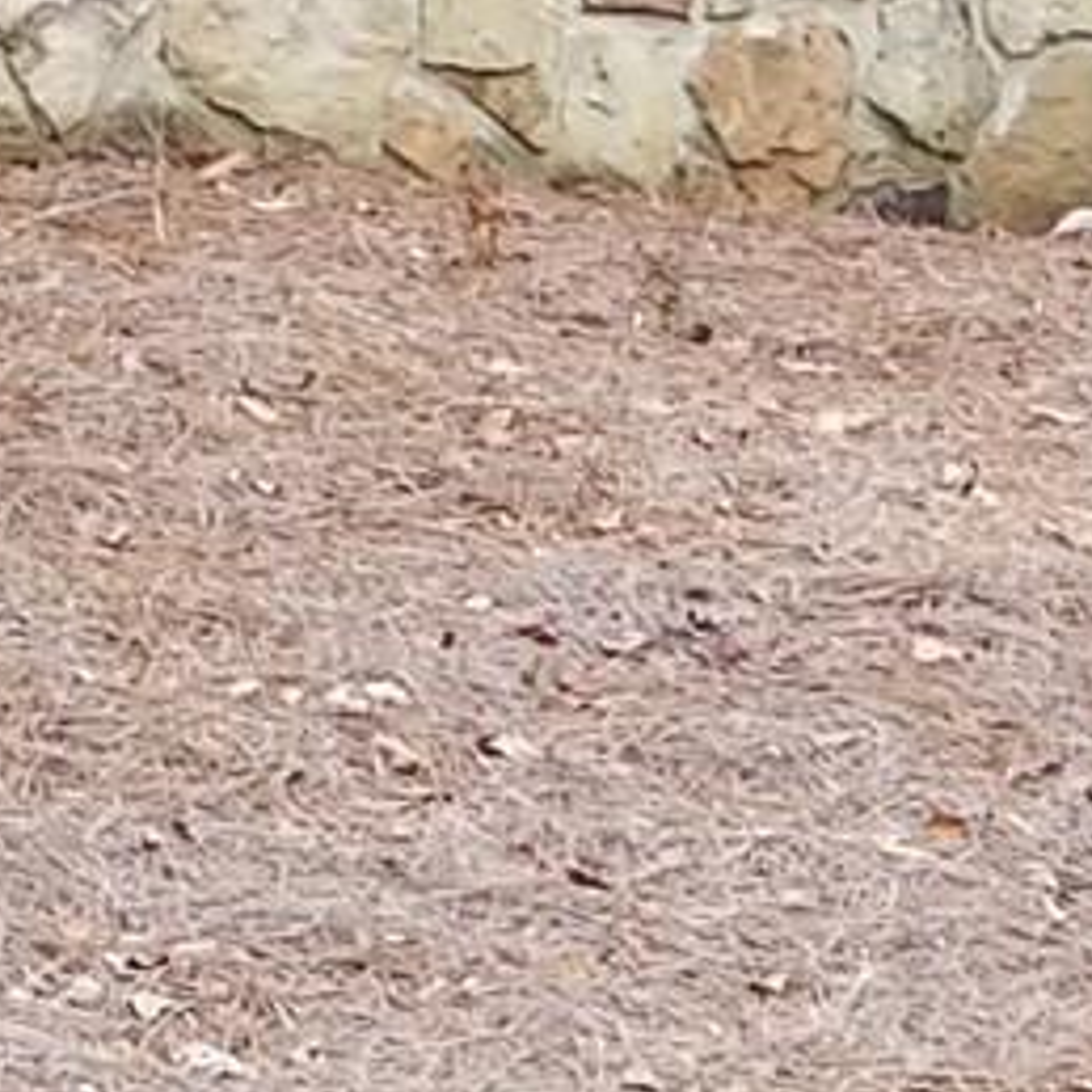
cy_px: -375
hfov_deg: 9.3
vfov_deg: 9.4
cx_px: -675
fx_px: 6496
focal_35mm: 182
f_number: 2.4
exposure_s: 1/58
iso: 25
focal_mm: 6
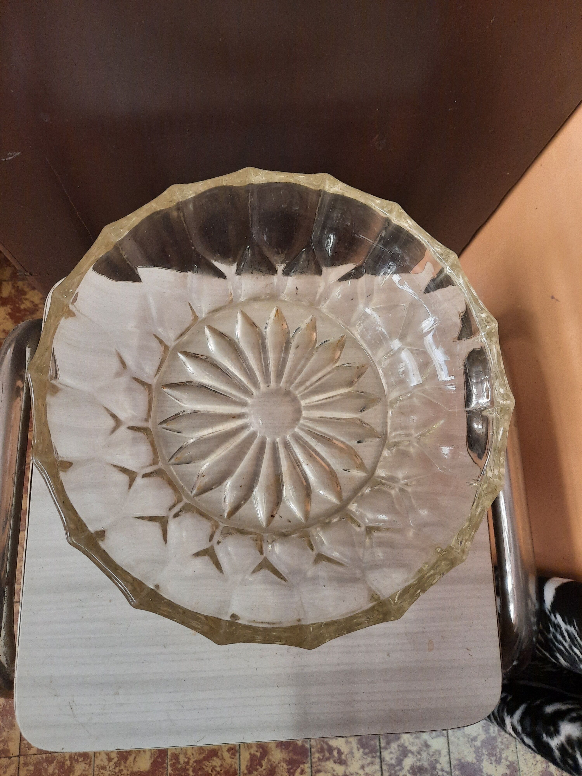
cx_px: 291
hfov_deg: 54.9
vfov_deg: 69.4
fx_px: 560
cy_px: 388
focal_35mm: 25
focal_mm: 4.6
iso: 320
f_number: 2
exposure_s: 1/50
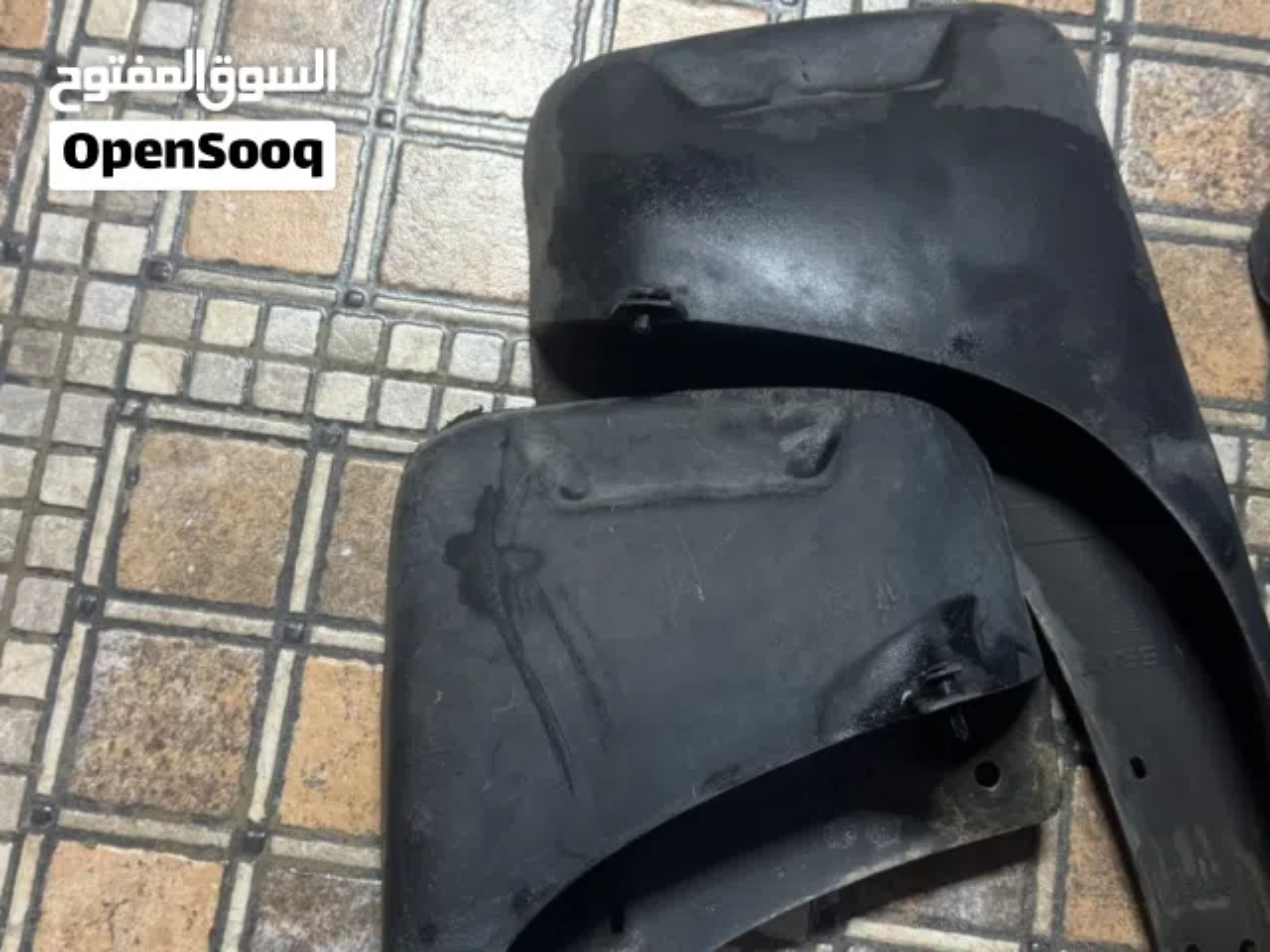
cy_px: 476
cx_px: 635
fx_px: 881
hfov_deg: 71.6
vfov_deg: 56.8
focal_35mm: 24
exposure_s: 1/60
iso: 400
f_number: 1.78
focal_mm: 6.76
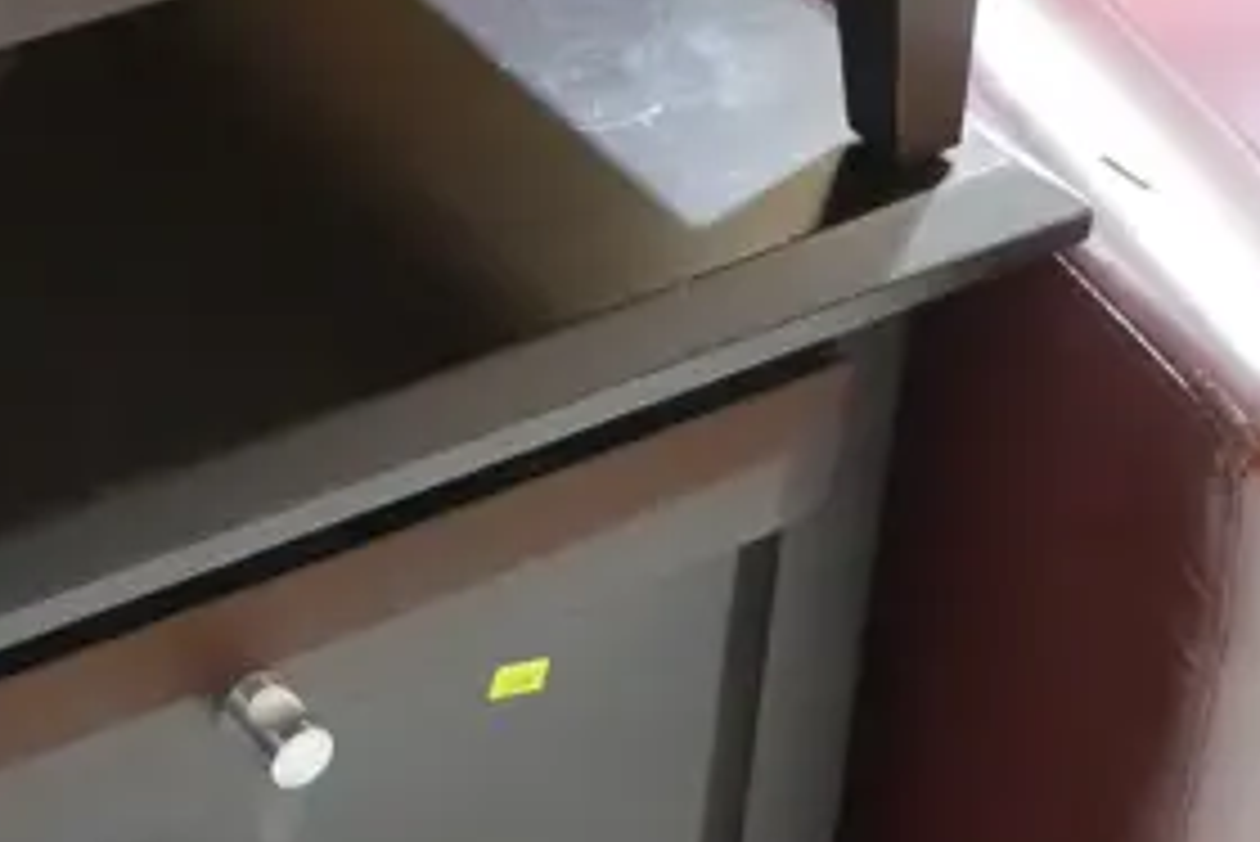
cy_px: -351
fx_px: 4797
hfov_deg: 14.8
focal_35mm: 137
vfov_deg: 9.8
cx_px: 191
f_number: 4
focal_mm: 18
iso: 2500
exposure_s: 1/60
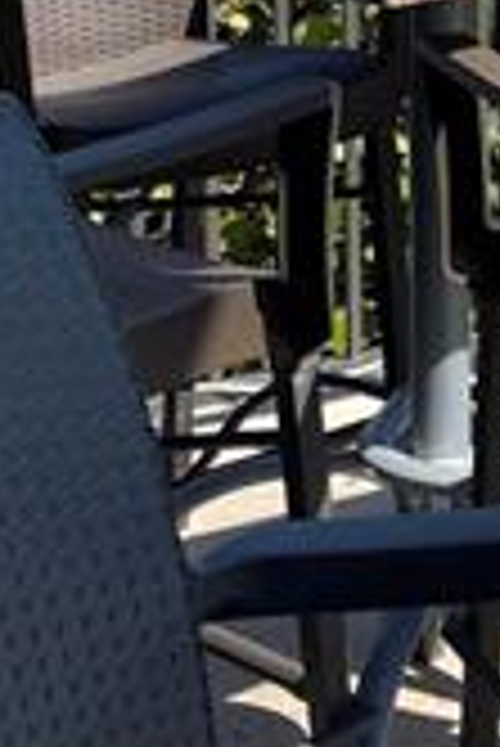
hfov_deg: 10.5
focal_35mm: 125
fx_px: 2599
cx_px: 820
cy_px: -207
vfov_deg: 15.6
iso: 32
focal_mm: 5.1
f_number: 1.6
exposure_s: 1/3344
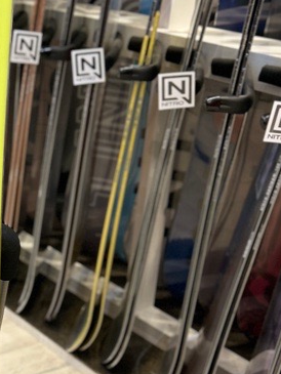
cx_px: -63
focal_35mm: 76
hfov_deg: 18.3
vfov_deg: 25.4
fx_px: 822
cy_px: 268
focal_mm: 5.7
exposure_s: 1/50
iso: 64
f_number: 1.5
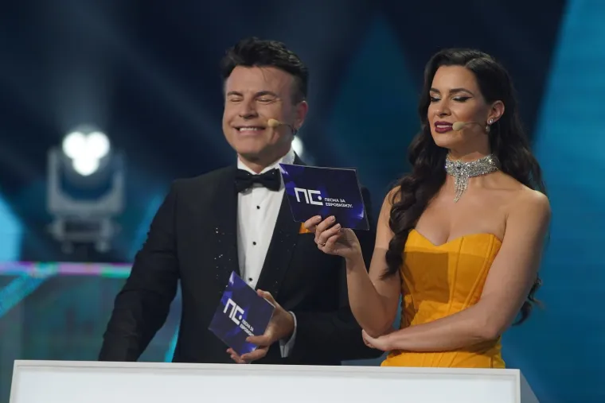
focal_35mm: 300
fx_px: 5042
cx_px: 302
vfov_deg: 4.6
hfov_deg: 6.9
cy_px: 202
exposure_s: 1/400
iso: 800
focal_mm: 200
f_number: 2.8
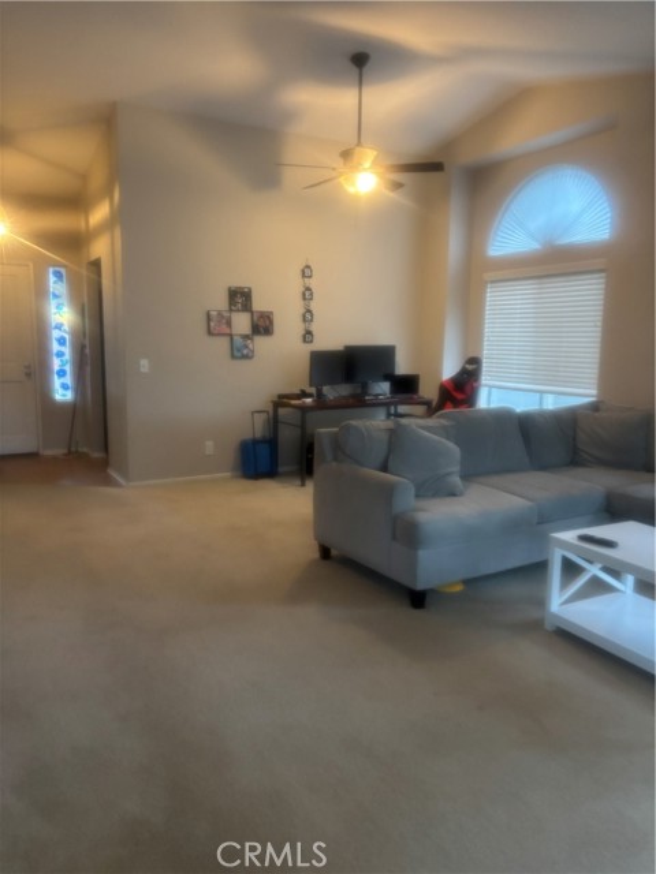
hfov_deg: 53.1
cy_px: 437
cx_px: 328
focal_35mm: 26
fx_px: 657
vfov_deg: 67.3
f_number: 1.6
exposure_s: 1/60
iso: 500
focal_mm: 5.96
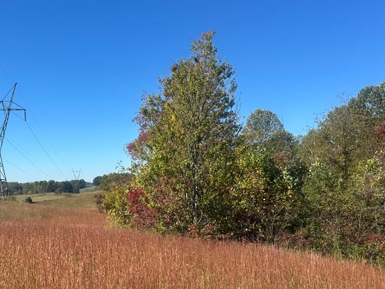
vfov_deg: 38.1
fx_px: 412
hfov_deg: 49.6
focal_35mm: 37
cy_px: 199
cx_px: 143
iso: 80
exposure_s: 1/3058
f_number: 1.78
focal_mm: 6.86
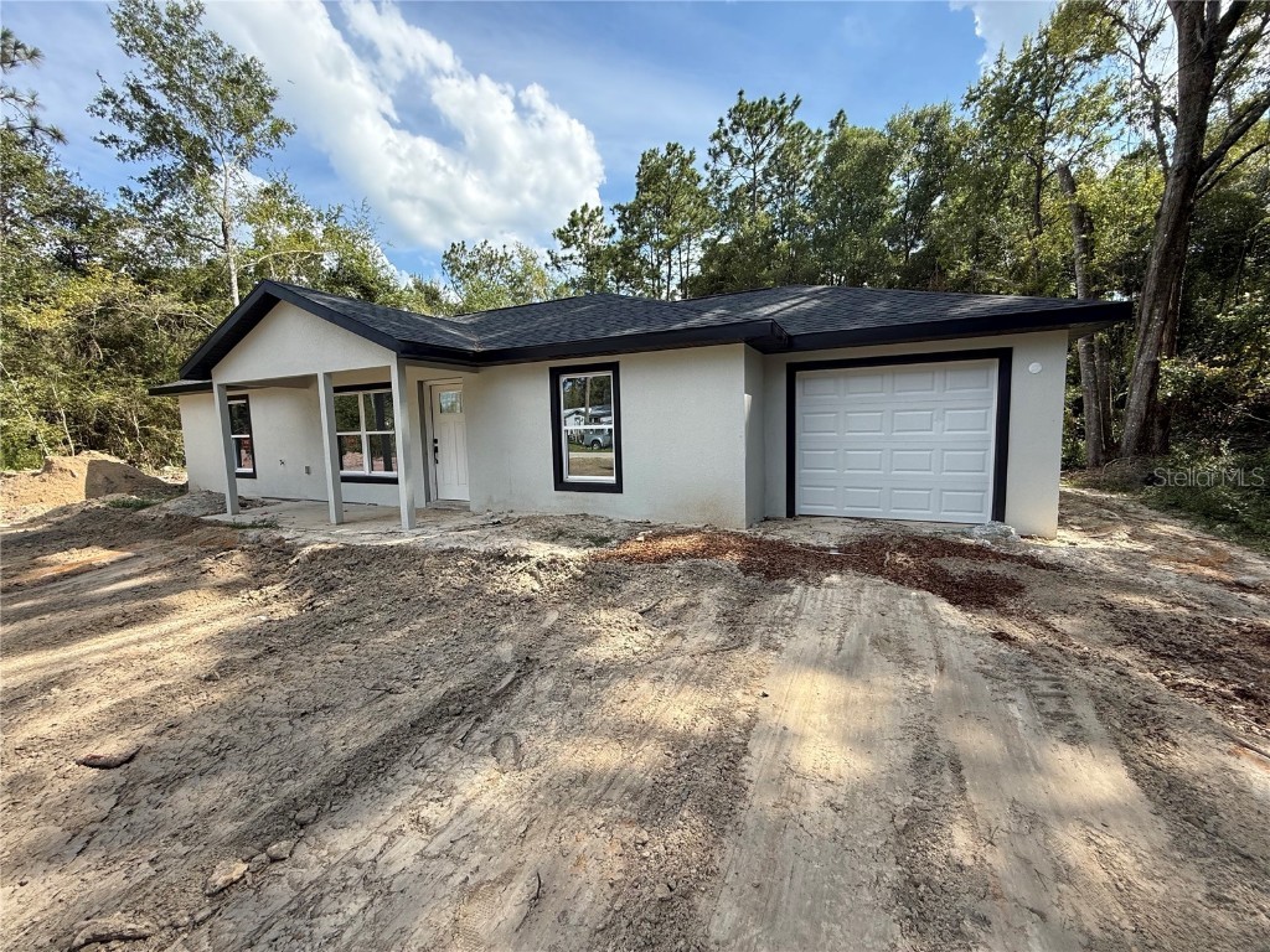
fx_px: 514
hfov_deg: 102.1
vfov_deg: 85.7
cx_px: 635
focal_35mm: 14
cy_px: 476
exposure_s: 1/686
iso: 64
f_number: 2.2
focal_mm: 2.22
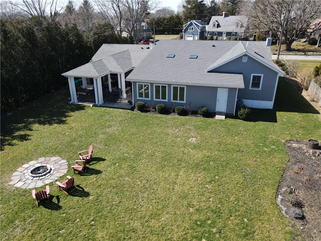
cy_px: 120
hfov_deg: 71.6
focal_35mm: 24
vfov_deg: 56.8
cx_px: 160
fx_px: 223
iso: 100
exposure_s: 1/320
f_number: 2.8
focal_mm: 4.5
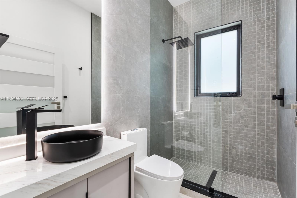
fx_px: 136
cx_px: 148
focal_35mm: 16
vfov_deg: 72.0
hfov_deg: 95.0
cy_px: 99
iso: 250
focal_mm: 16.5
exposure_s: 1
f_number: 14
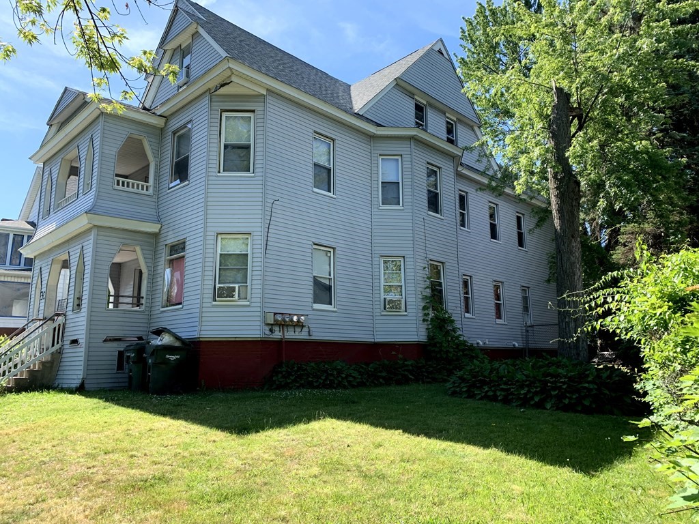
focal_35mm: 26
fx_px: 525
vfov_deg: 53.1
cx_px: 350
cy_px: 262
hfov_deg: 67.3
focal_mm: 4.25
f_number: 1.8
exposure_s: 1/647
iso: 25
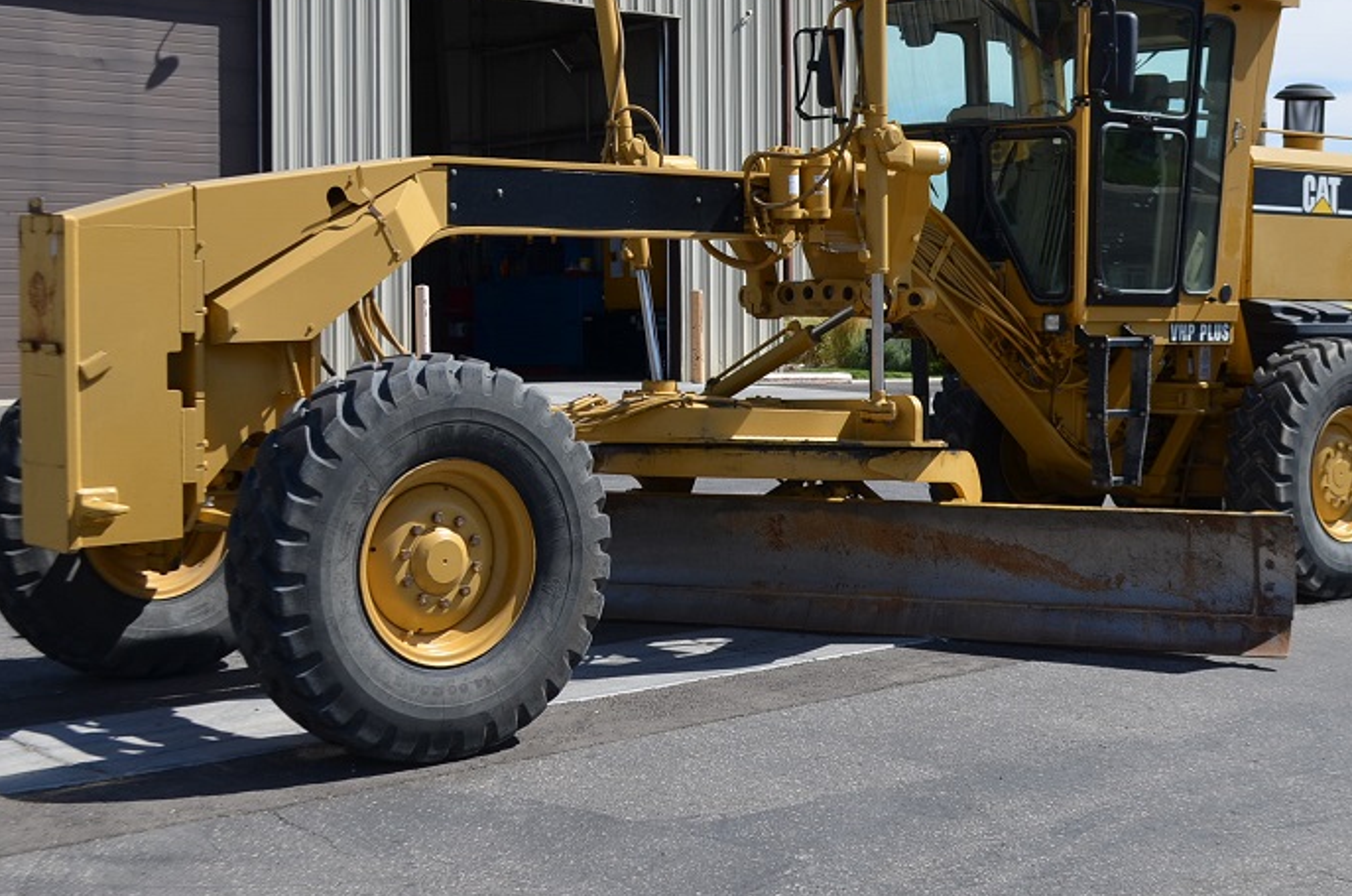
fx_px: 2099
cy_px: 330
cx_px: 728
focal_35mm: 56
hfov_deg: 35.7
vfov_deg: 24.0
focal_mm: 26
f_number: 8
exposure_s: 1/250
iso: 100
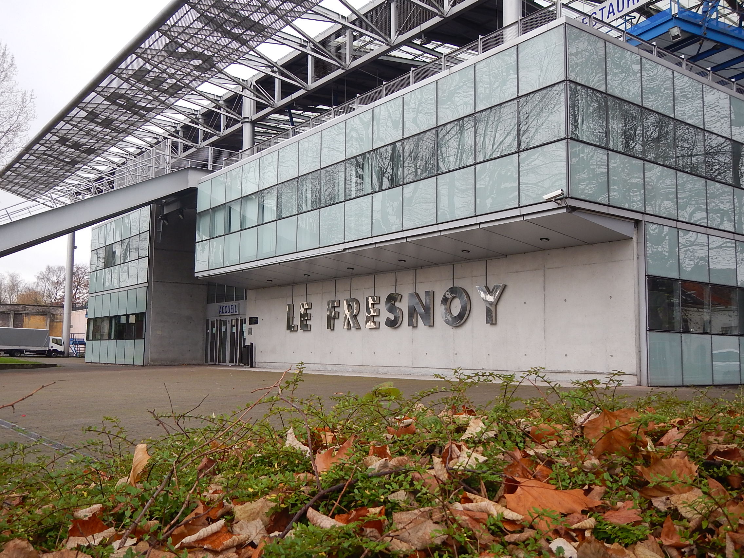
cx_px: 372
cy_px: 279
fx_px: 709
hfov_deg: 55.4
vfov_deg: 42.9
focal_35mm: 33
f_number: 3.9
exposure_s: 1/50
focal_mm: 5.9
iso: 125
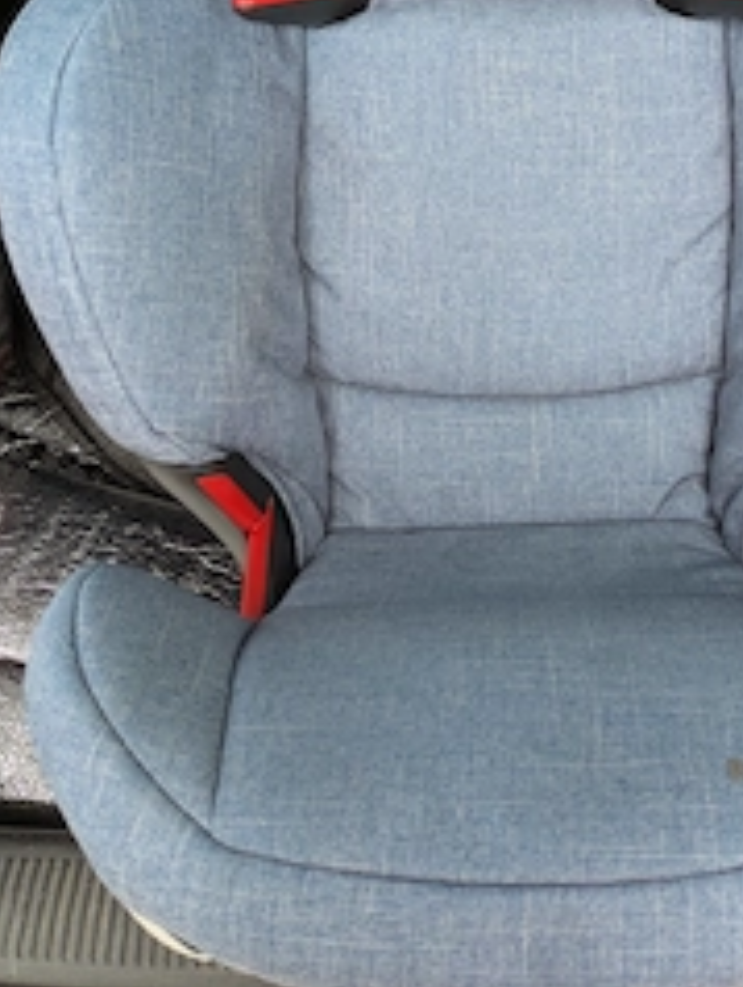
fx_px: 1200
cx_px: 531
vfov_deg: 43.5
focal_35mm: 42
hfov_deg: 33.9
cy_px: 261
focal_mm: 5.43
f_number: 1.89
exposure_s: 1/25
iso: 100
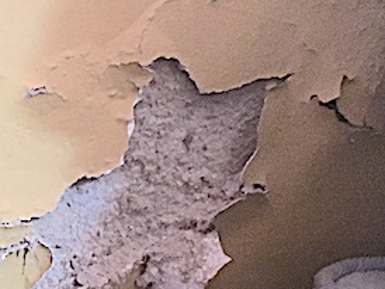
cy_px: 273
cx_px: -98
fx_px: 824
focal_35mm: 74
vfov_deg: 19.5
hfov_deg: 23.6
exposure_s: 1/15
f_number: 2.2
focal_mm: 4.15
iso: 800
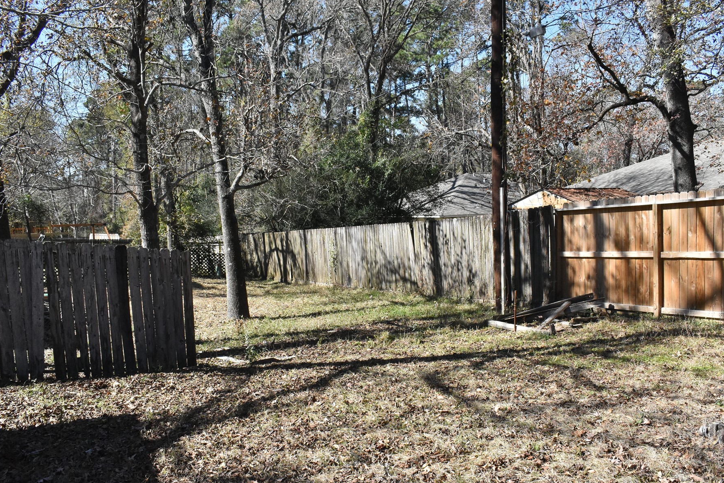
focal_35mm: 33
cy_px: 276
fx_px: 664
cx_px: 380
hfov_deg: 57.2
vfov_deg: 39.9
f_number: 11
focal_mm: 18
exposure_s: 1/1000
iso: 1600
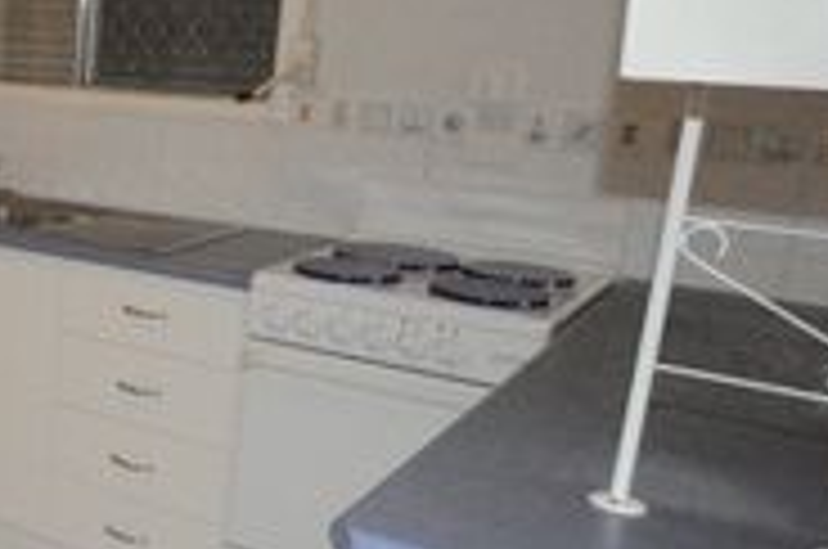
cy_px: 254
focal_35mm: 46
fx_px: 1056
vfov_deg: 29.1
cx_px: -140
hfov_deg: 35.0
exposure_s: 1/200
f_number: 10
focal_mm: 12
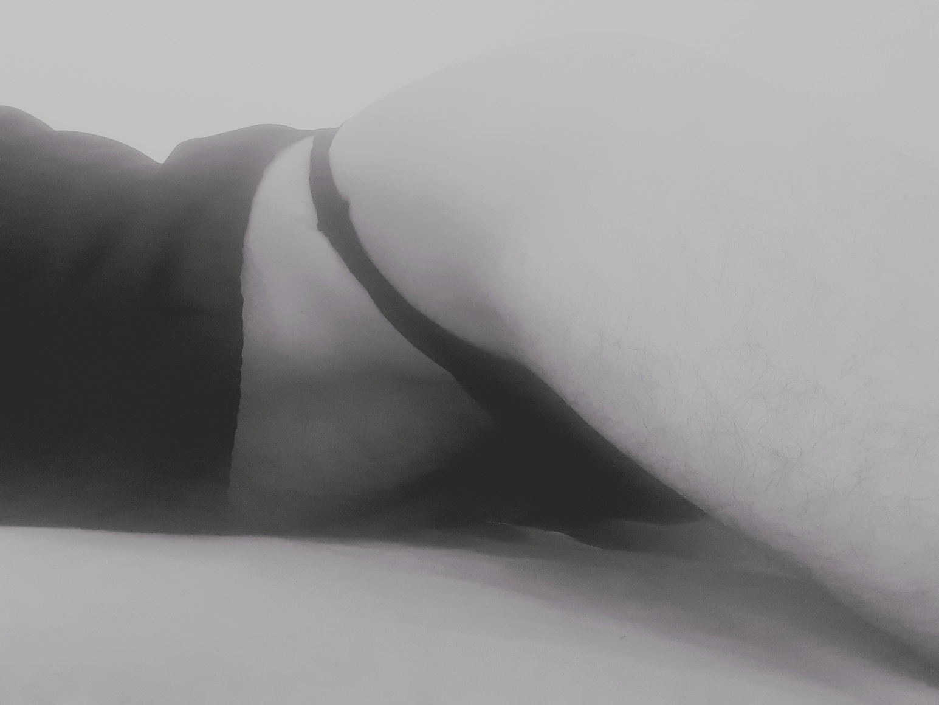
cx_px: 470
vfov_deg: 44.2
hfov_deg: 56.8
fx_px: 868
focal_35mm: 32
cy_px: 352
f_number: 2
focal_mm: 2.66
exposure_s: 1/33
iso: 200
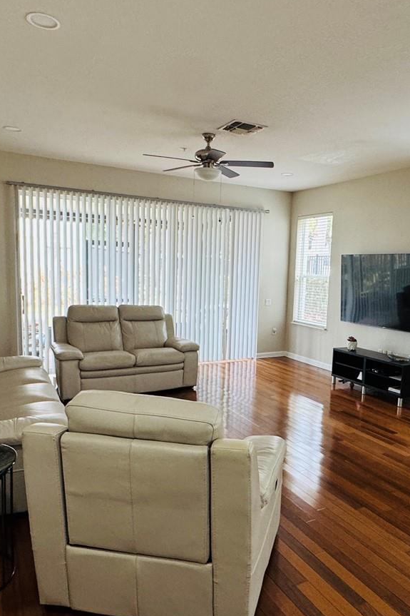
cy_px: 328
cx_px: 252
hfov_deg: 47.5
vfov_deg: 67.3
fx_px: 461
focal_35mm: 27
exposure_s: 1/120
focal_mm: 2.22
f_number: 2.2
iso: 200
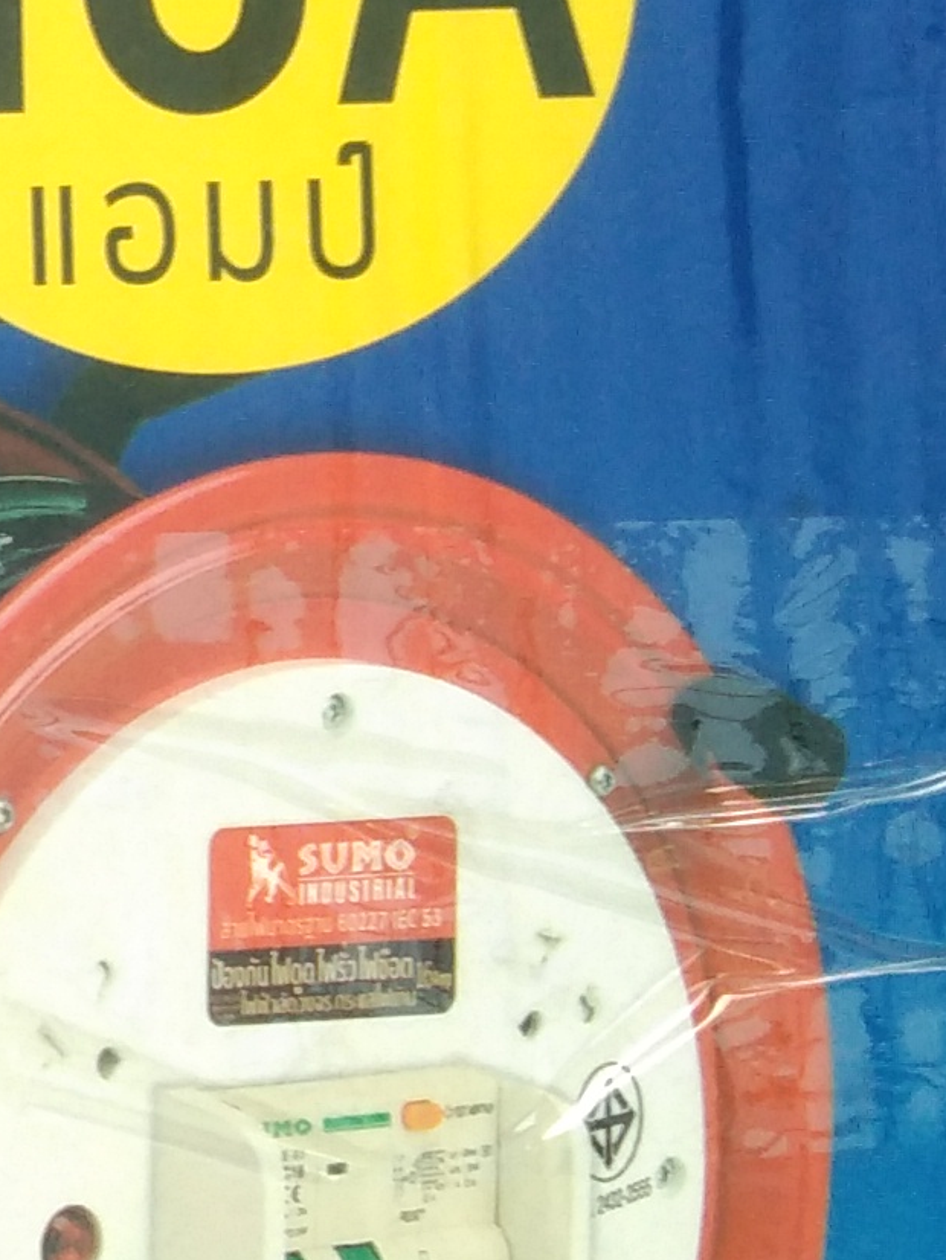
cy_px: 488
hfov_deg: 9.2
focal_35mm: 151
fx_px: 5499
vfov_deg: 13.1
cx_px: -957
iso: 88
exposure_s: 1/100
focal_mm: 3.65
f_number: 2.2
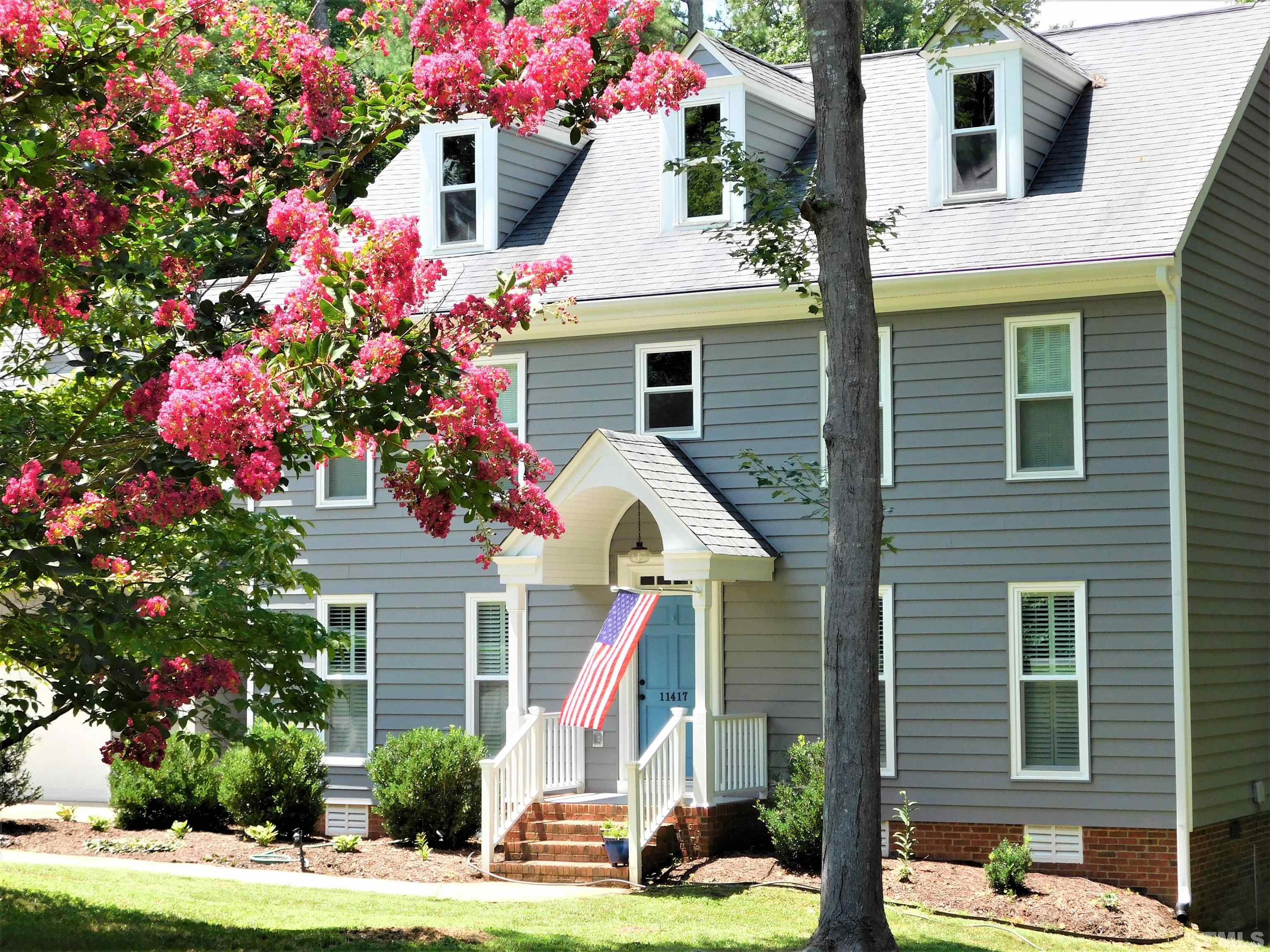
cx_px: 635
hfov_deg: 29.4
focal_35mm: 66
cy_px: 476
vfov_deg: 22.3
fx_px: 2421
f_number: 4.2
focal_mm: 11.7
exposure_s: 1/320
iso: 125
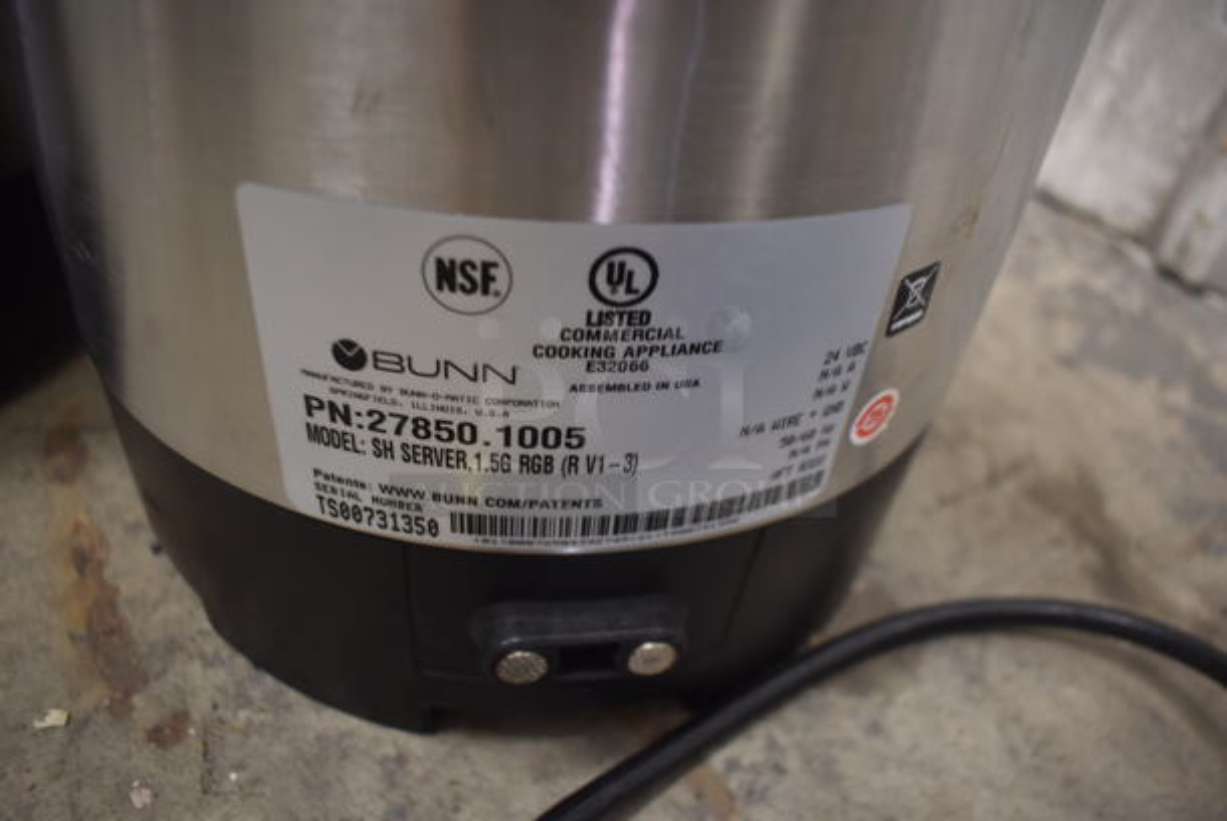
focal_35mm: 27
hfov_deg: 67.3
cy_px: 410
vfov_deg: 48.0
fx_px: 921
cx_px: 614
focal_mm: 18
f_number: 3.5
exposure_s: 1/30
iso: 720
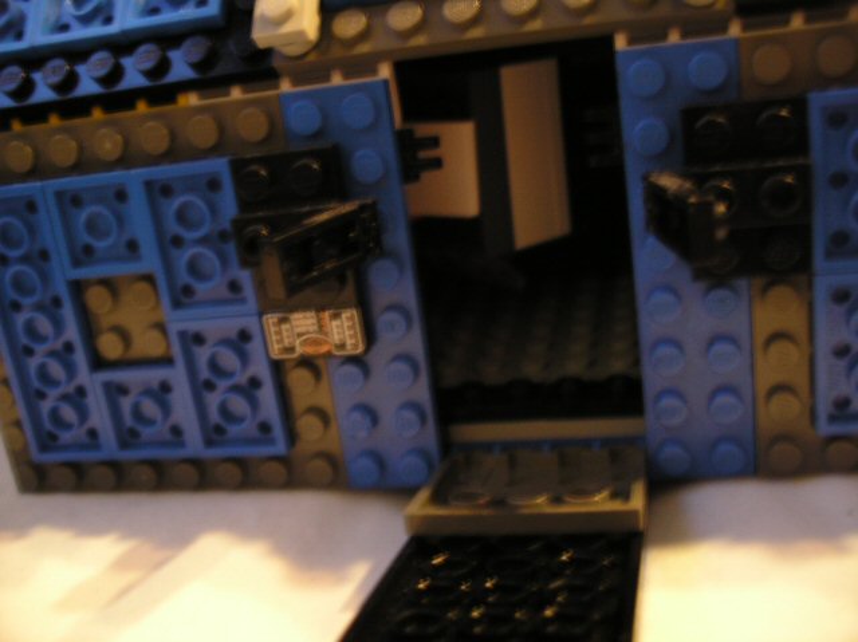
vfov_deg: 38.6
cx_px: 429
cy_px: 321
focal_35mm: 37
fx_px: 916
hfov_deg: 50.2
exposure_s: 1
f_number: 2.8
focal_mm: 7.8
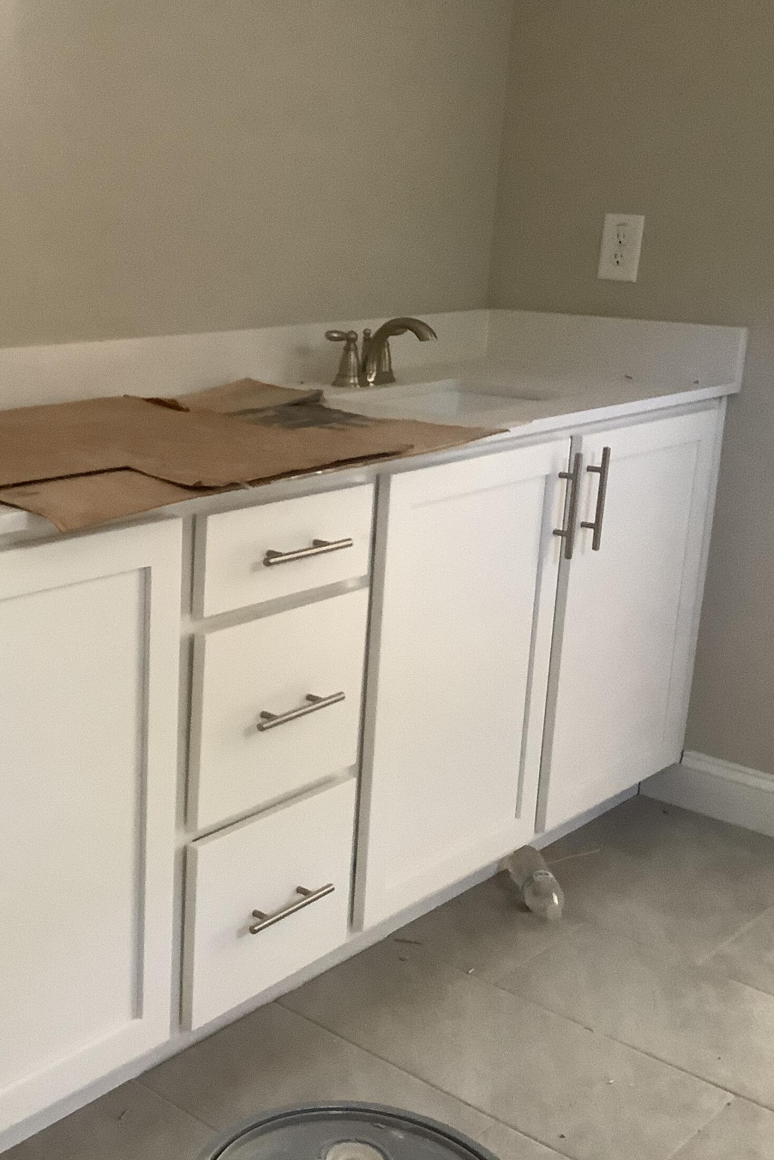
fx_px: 1418
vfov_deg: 44.5
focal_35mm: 44
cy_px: 584
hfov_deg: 29.8
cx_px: 149
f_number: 2.4
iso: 320
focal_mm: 3.3
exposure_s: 1/50
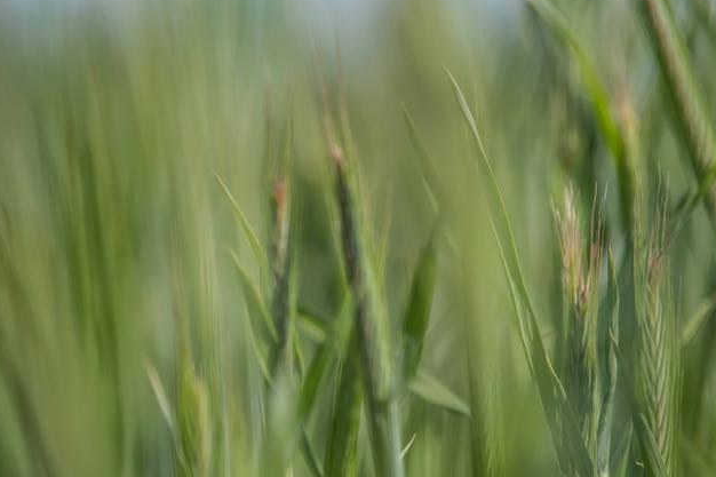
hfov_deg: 11.5
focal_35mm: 179
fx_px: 3559
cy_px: 259
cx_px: 393
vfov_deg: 7.7
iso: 200
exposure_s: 1/3200
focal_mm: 160
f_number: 2.8
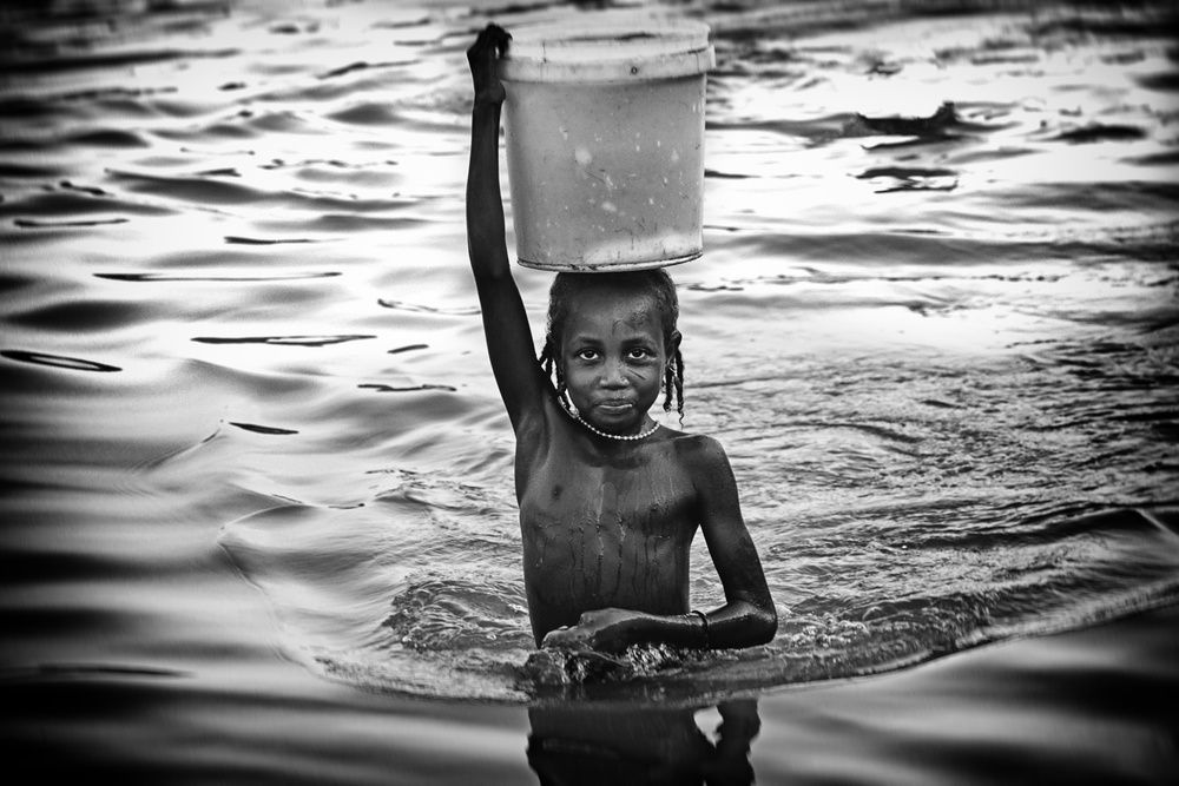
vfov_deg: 6.6
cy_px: 393
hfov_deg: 9.9
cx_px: 590
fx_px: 6780
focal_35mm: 207
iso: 200
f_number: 4
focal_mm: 75.77
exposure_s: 1/500
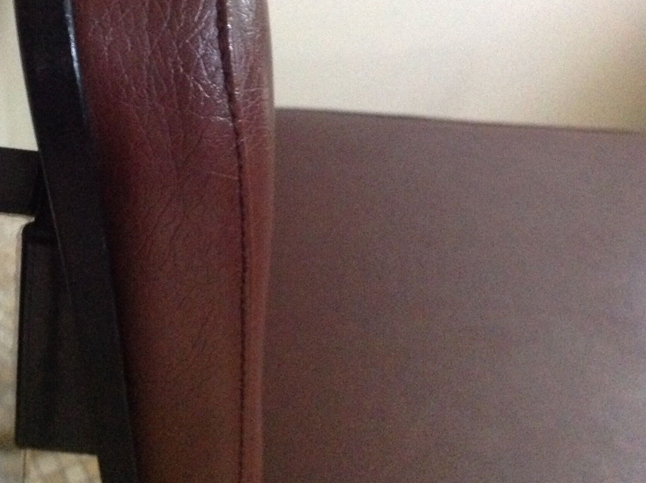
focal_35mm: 54
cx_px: 148
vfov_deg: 26.9
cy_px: 191
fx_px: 1006
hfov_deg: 34.7
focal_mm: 4.28
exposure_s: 1/15
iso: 800
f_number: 2.4
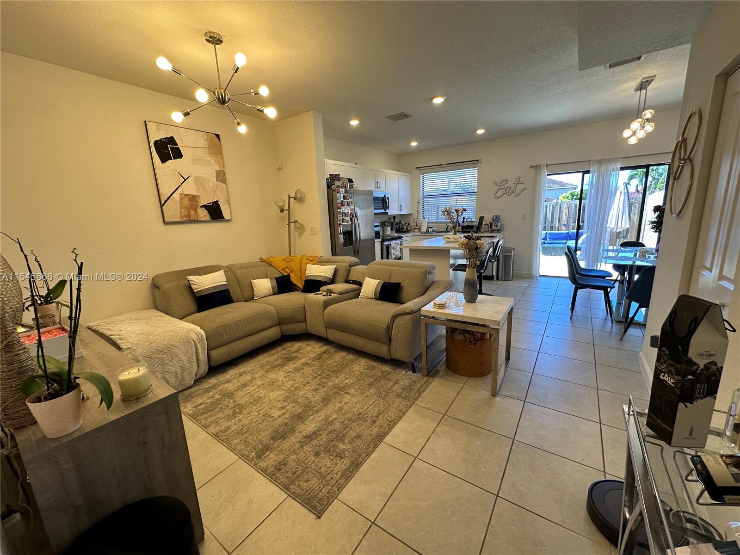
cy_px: 278
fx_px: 299
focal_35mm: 14
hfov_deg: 102.1
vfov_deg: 85.7
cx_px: 370
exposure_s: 1/120
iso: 125
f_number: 2.2
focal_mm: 2.22
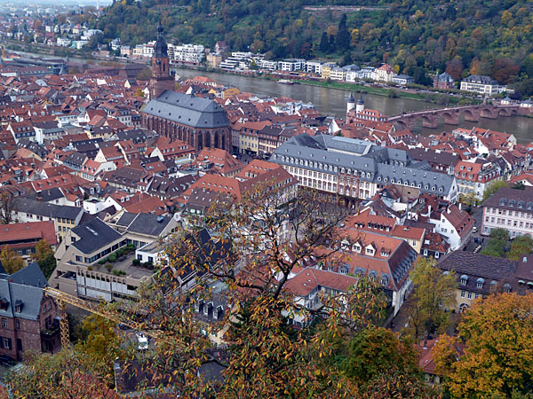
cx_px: 266
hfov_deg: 44.8
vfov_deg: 34.3
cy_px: 200
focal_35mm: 42
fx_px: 647
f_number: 4
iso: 80
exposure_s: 1/125
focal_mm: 6.9
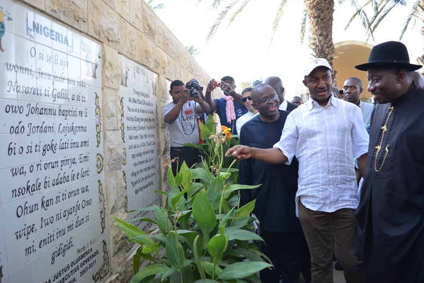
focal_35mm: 28
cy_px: 140
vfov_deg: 46.4
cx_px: 218
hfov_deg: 65.5
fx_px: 330
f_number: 3.5
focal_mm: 18
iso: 400
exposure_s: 1/200
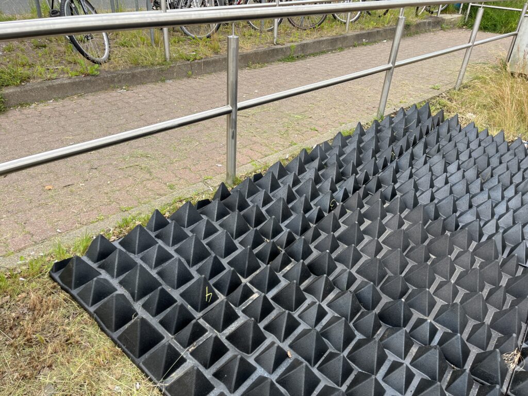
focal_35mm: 26
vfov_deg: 53.1
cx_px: 264
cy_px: 198
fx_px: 397
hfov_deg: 67.3
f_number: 1.6
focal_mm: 5.1
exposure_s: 1/544
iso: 50
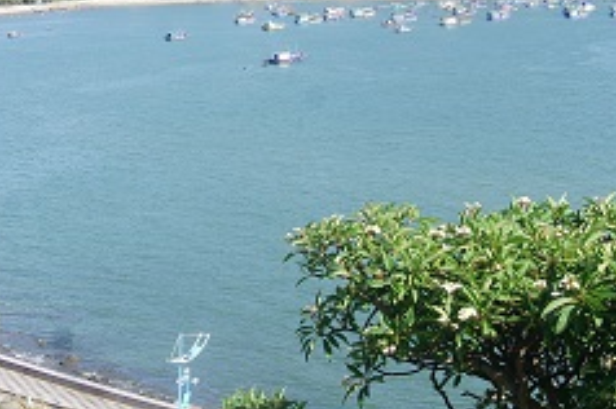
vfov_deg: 12.9
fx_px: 1794
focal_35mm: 105
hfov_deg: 19.4
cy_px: 79
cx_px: 212
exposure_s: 1/80
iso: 100
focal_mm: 26
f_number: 13
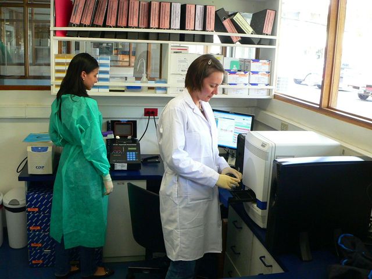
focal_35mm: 36
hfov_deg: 51.4
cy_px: 140
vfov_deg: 39.7
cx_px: 186
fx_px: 387
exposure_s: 1/25
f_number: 2.8
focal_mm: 6
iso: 200
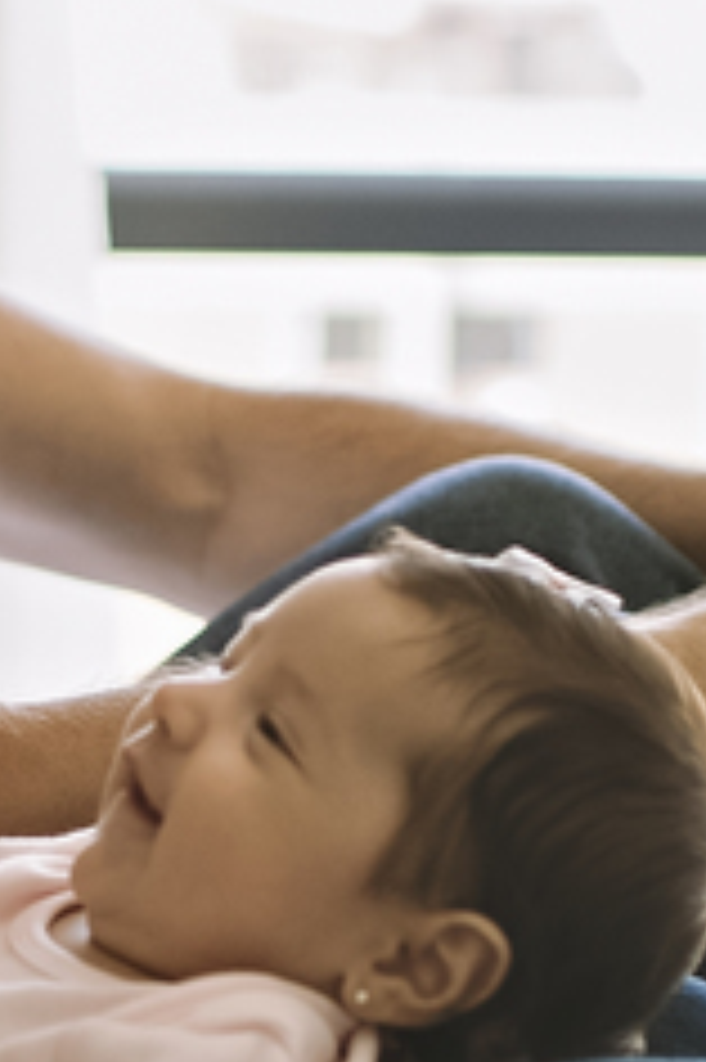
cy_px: 760
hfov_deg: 7.7
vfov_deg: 11.5
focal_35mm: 178
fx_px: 5243
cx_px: 198
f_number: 2
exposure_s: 1/125
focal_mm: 35
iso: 200
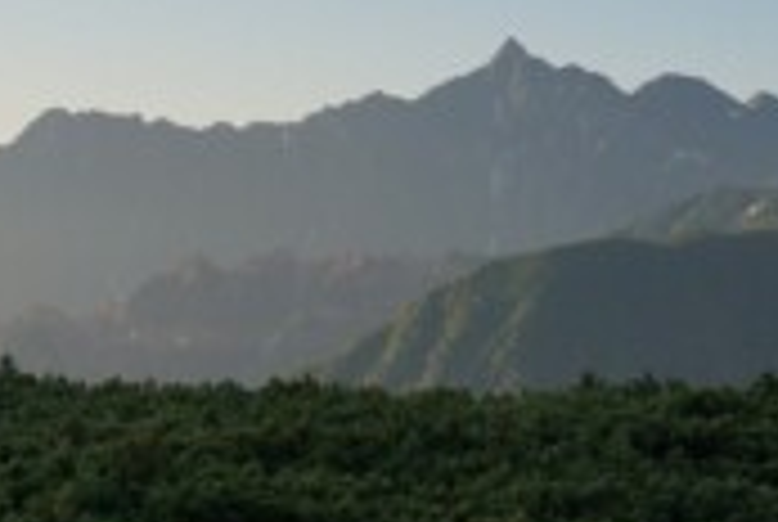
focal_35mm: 109
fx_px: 2360
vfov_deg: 12.6
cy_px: 184
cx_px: 531
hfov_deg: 18.7
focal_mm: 28
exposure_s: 1/100
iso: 100
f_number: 7.1
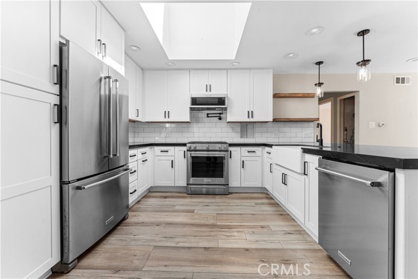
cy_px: 140
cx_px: 209
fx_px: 170
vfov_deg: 78.9
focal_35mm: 15
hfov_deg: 101.9
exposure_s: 1/3
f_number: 9
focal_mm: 14.6
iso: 100
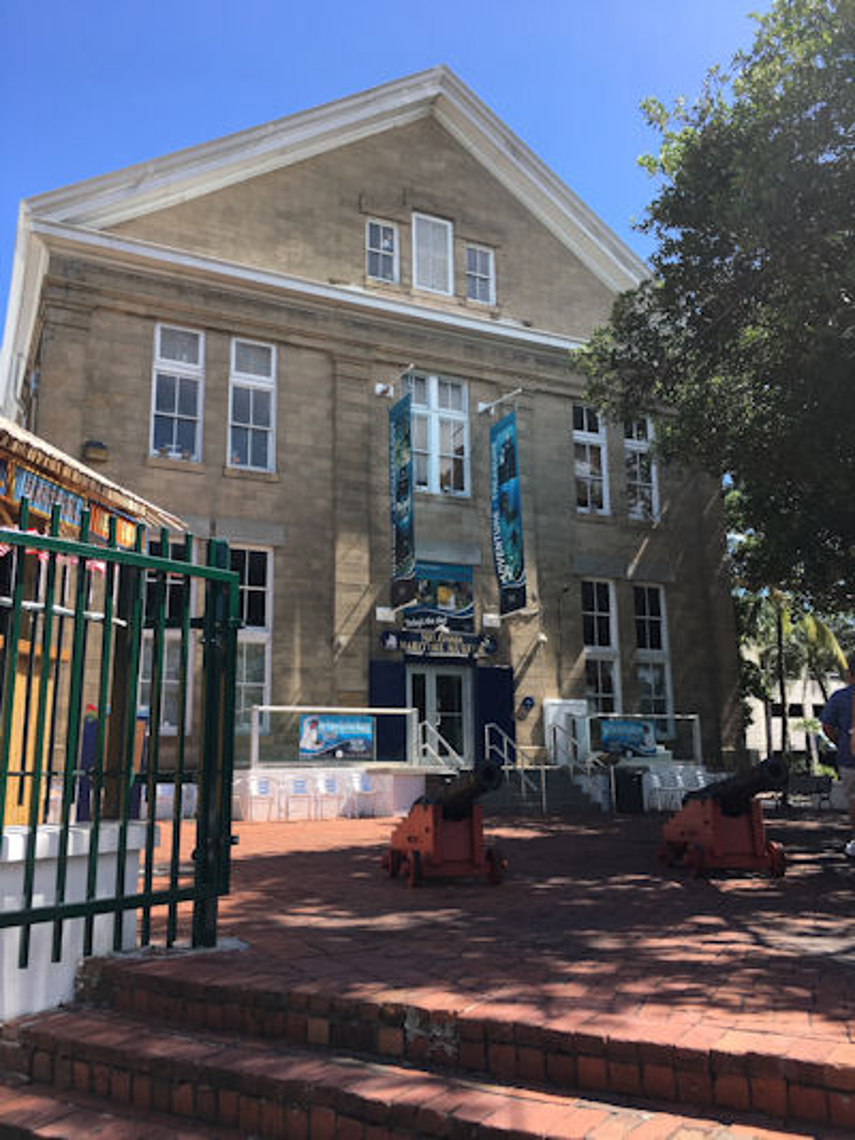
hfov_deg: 48.2
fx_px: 955
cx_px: 428
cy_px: 570
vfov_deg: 61.6
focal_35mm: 29
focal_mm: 4.15
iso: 25
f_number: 2.2
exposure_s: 1/663
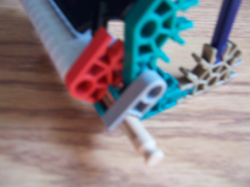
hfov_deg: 55.4
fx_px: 238
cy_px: 94
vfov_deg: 42.9
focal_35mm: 33
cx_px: 125
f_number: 3.4
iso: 140
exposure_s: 1/8
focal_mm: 5.5
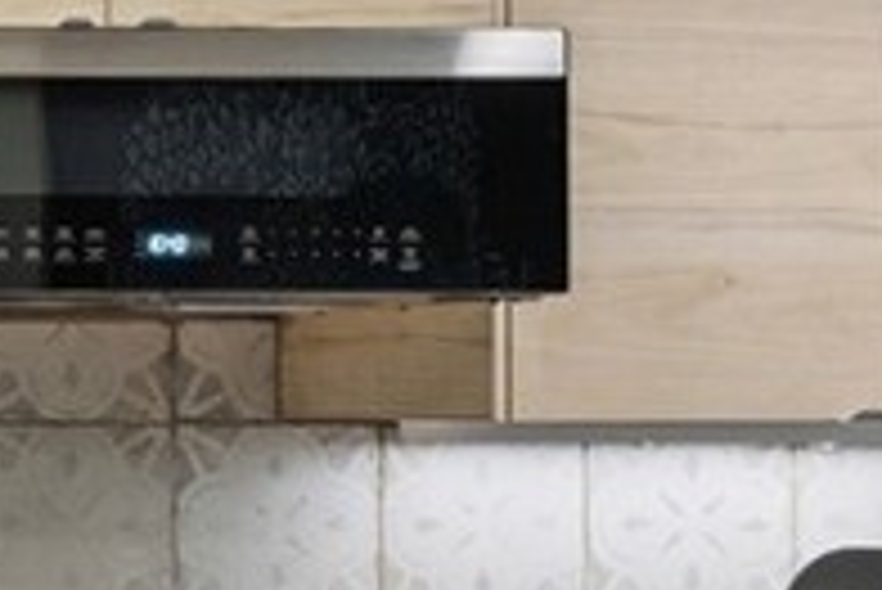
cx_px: -1184
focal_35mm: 141
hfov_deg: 12.0
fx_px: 3457
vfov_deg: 9.7
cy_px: 376
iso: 1000
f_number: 8
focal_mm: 27
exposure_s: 1/800
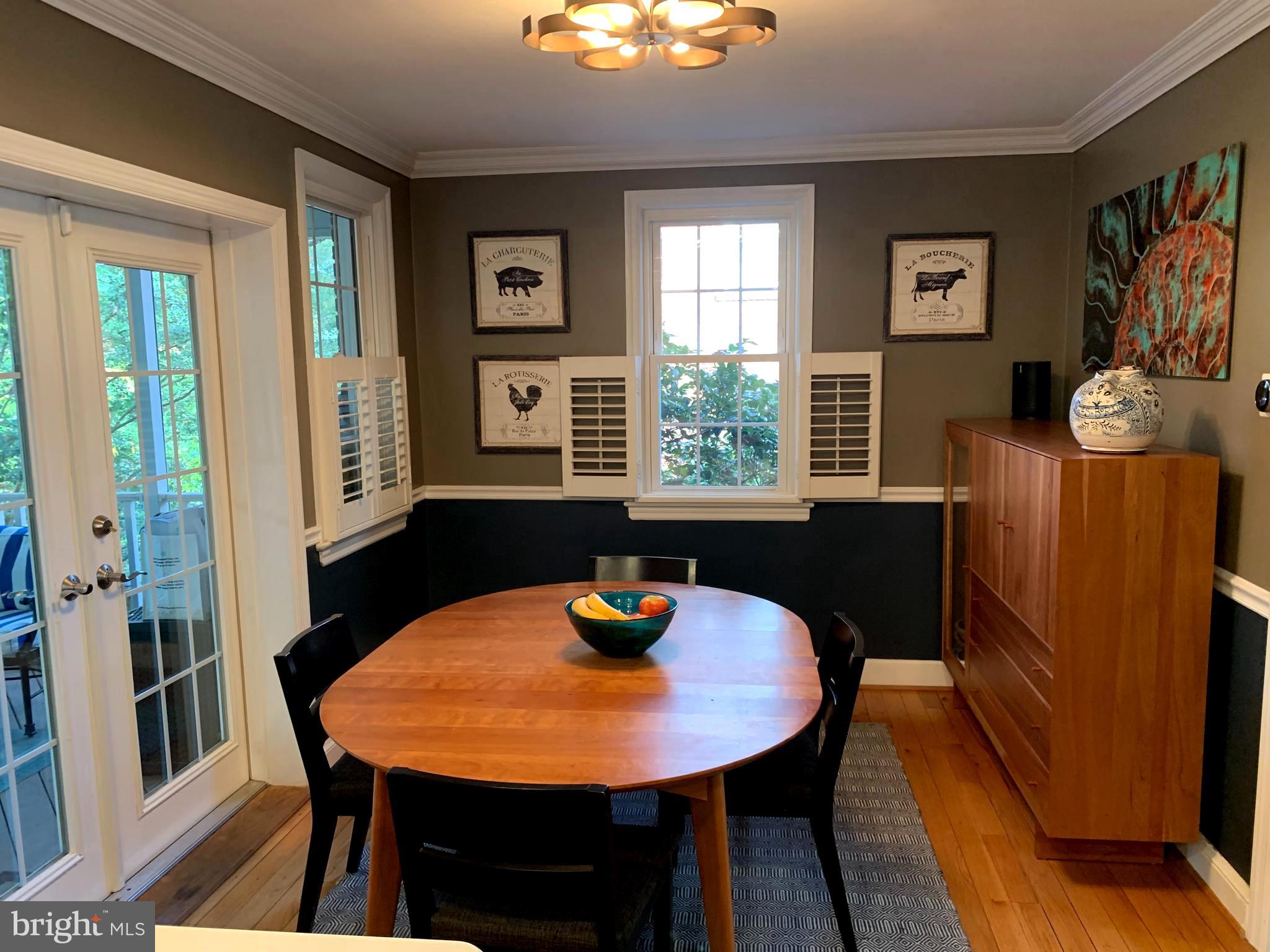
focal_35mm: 26
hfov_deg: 67.3
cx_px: 635
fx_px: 954
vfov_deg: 53.1
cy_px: 476
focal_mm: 4.25
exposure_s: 1/60
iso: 200
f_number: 1.8
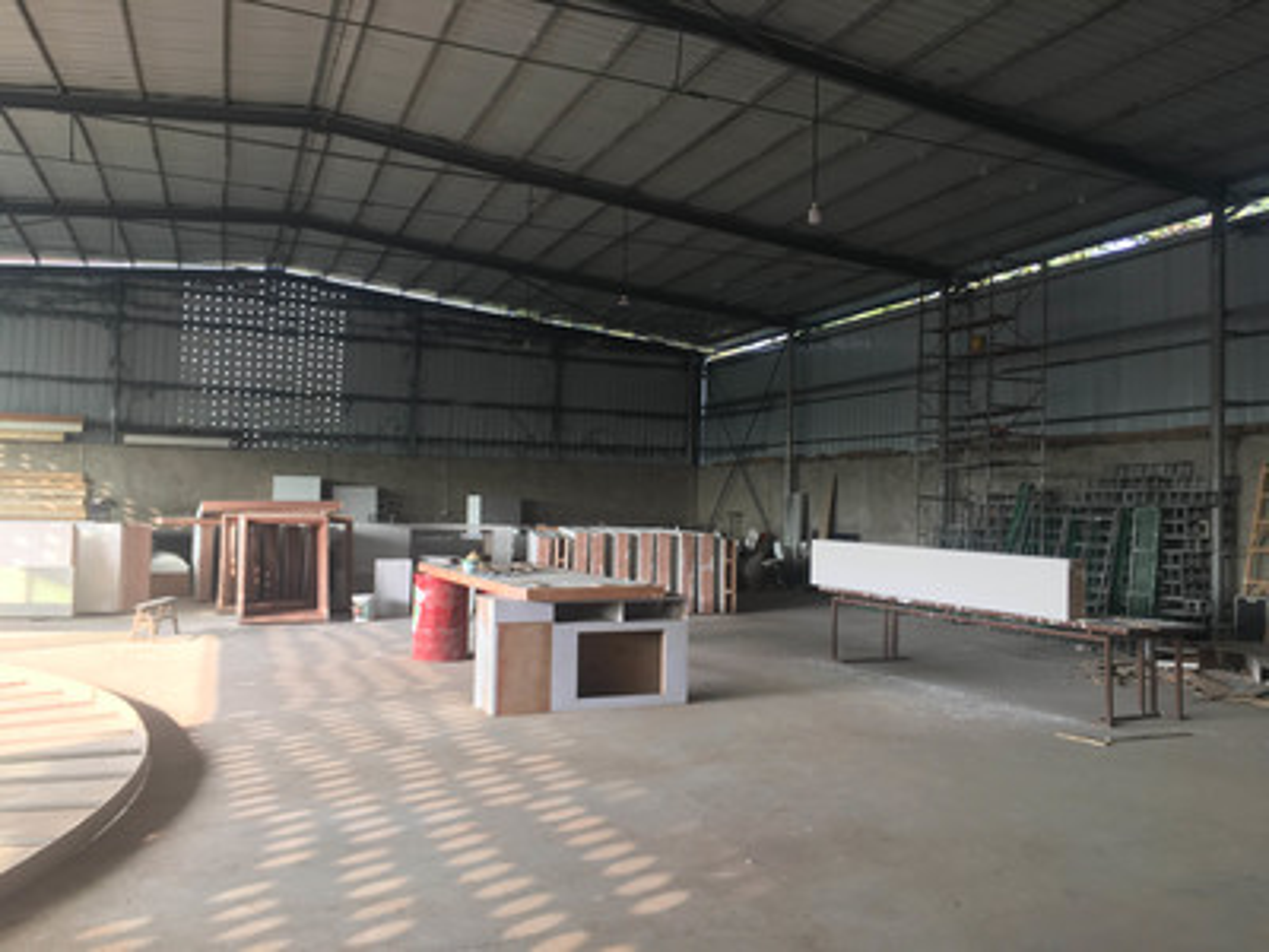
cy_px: 476
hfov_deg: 61.7
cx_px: 634
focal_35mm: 29
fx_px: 1063
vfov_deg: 48.2
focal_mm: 4.15
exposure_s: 1/50
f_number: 2.2
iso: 25
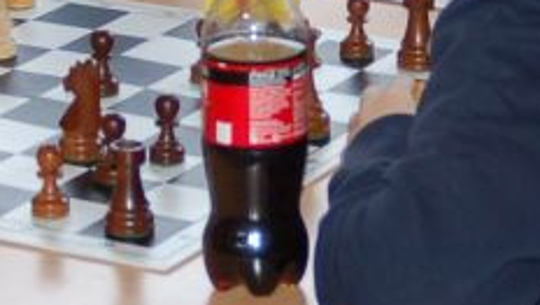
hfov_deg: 8.9
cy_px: 13
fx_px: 3473
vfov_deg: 5.0
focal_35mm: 242
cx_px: 331
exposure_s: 1/60
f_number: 3.8
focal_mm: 35
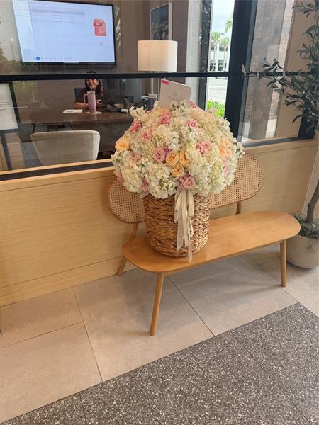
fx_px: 295
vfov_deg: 71.6
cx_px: 160
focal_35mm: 24
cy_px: 212
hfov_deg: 56.8
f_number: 1.78
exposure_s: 1/230
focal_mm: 6.76
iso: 125
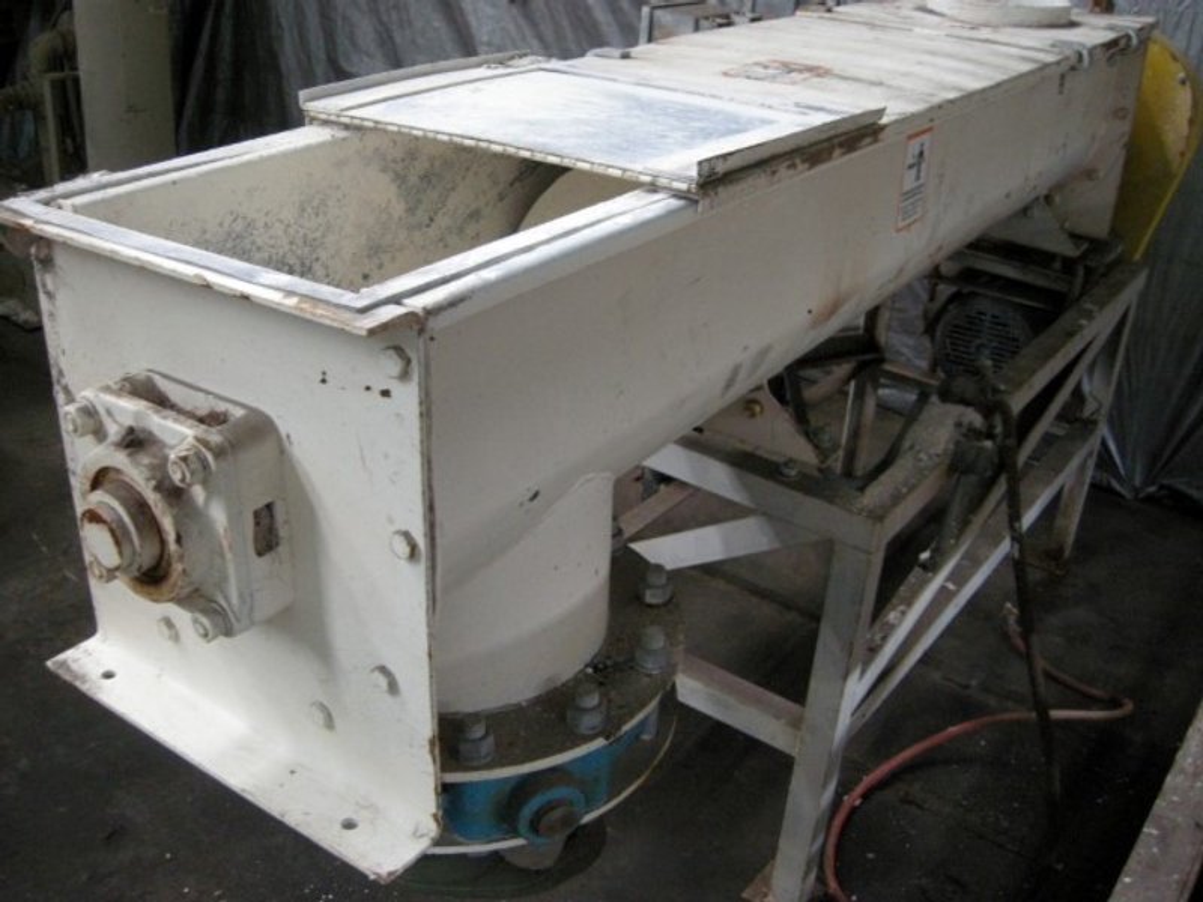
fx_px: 1216
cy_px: 451
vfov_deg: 40.7
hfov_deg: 52.6
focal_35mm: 35
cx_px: 602
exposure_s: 1/21
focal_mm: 7.5
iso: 400
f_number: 2.7
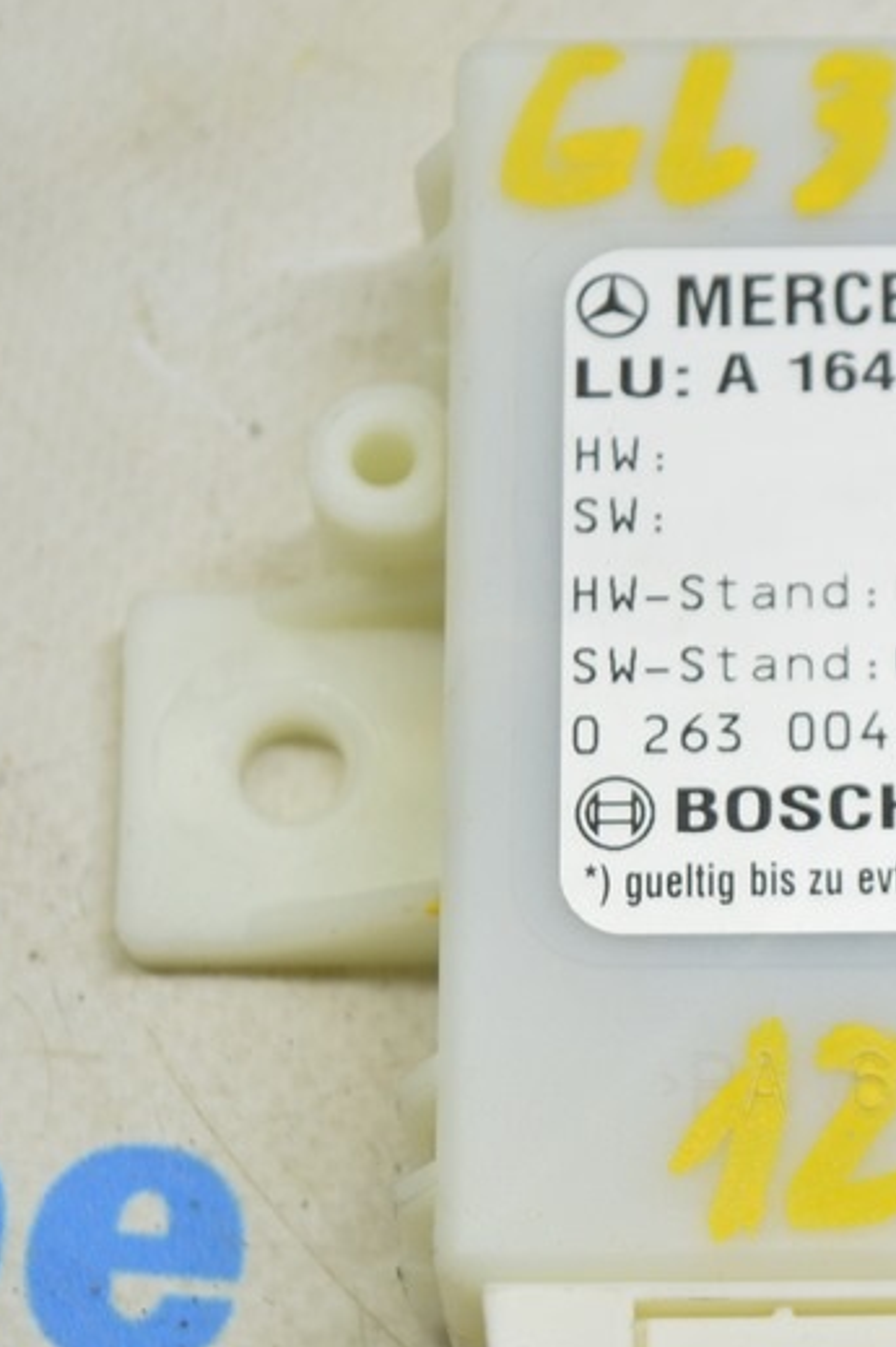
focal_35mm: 163
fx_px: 6088
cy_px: 820
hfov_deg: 8.3
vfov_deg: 12.6
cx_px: 1000
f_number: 5.6
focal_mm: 55
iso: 400
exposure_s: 1/20
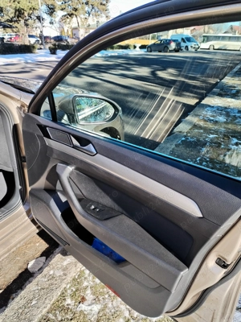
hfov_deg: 53.1
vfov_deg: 67.3
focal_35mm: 26
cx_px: 120
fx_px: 241
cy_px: 161
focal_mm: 4.75
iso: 100
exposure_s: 1/365
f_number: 1.8
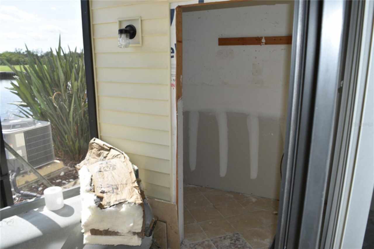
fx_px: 280
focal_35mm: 27
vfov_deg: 47.9
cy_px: 124
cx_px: 187
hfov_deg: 67.4
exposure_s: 1/200
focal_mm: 18
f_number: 7.1
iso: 100
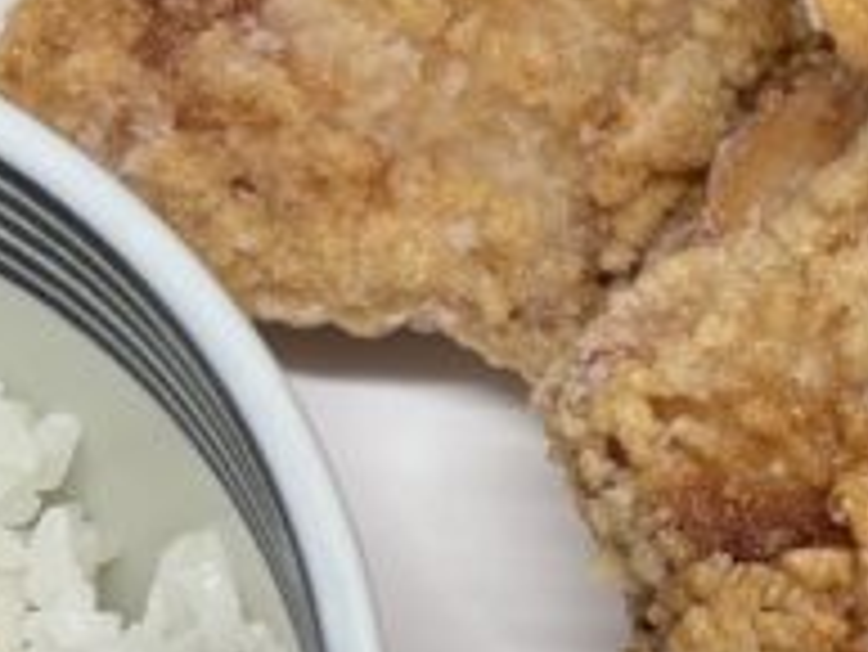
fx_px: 4316
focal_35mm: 172
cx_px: 1336
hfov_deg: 11.0
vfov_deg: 8.6
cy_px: 414
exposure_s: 1/100
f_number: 1.6
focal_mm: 5.96
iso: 64
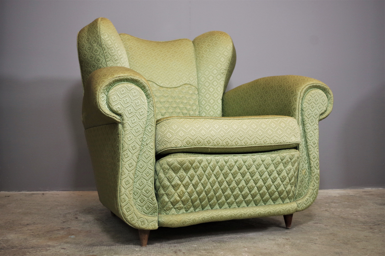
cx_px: 192
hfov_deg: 46.4
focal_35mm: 42
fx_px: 449
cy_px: 128
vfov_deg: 31.9
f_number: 4
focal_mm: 28.13
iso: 800
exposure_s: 1/60
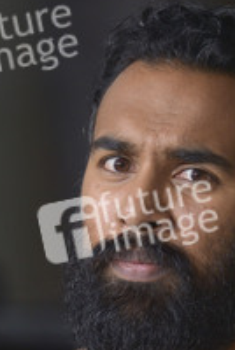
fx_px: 5854
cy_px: 310
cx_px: 180
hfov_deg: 2.3
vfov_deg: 3.4
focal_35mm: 600
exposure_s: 1/500
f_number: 6.3
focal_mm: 300
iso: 400
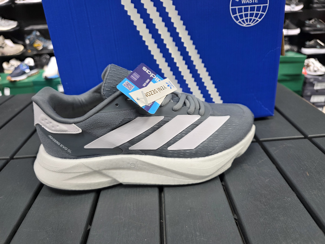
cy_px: 122
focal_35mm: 23
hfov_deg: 73.9
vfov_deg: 58.9
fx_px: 216
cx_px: 162
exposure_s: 1/100
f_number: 1.7
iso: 160
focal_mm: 6.3
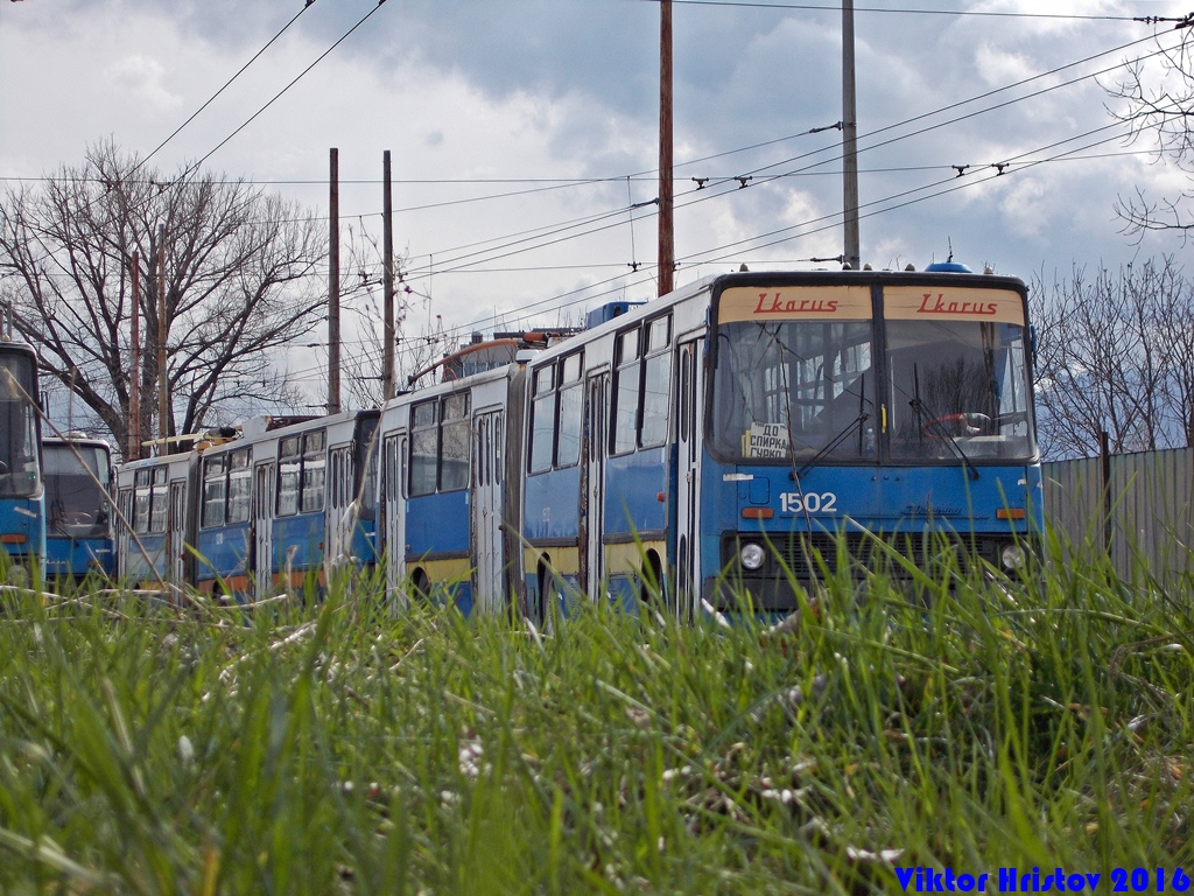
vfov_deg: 14.9
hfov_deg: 19.8
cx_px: 597
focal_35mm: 99
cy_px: 448
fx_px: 3415
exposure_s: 1/400
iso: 80
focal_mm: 17.6
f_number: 5.5
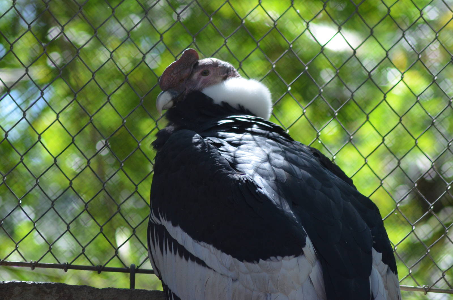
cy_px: 150
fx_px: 4709
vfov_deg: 3.7
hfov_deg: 5.5
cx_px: 226
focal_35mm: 375
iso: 900
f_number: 5
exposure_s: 1/500
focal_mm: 250
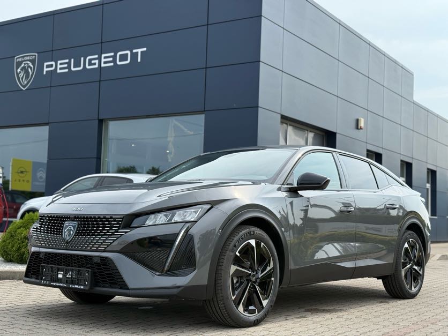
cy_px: 168
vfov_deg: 30.3
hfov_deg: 39.7
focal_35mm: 48
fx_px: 621
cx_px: 224
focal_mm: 6.76
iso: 100
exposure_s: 1/3891
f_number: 1.78
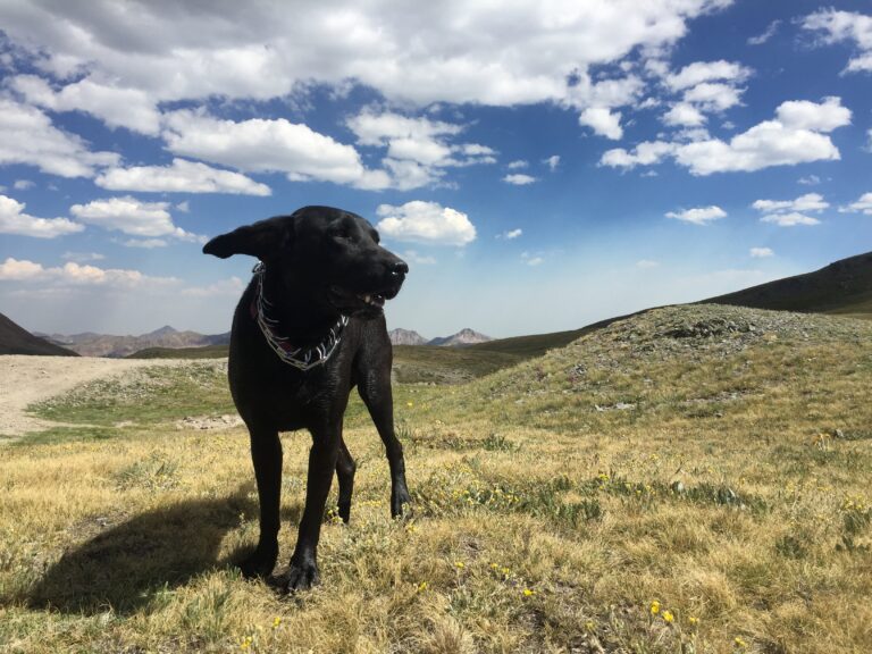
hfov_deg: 61.7
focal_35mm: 29
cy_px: 327
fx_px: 731
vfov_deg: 48.2
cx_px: 436
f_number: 2.2
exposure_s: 1/2639
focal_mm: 4.15
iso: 32
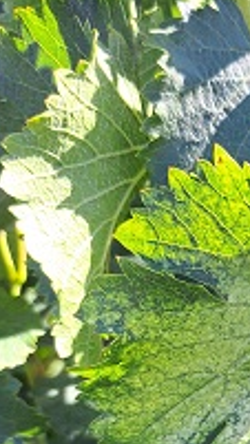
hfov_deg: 21.3
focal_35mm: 52
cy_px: 347
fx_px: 613
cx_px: 305
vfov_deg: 38.6
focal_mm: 5.23
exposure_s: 1/291
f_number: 1.8
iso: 50
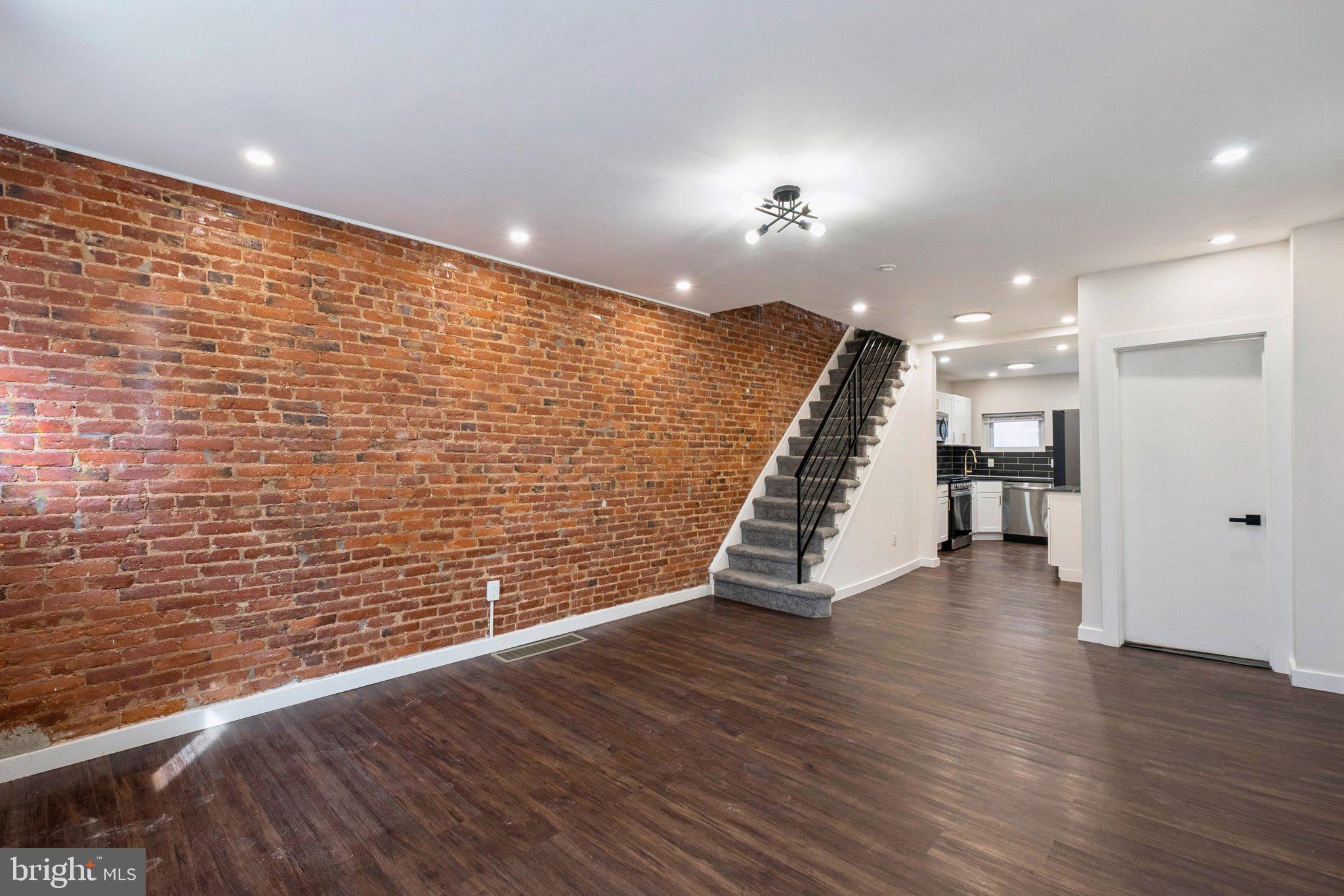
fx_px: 560
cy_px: 448
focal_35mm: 15
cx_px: 672
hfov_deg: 100.4
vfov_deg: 77.3
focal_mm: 10
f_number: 8
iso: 250
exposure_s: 1/7
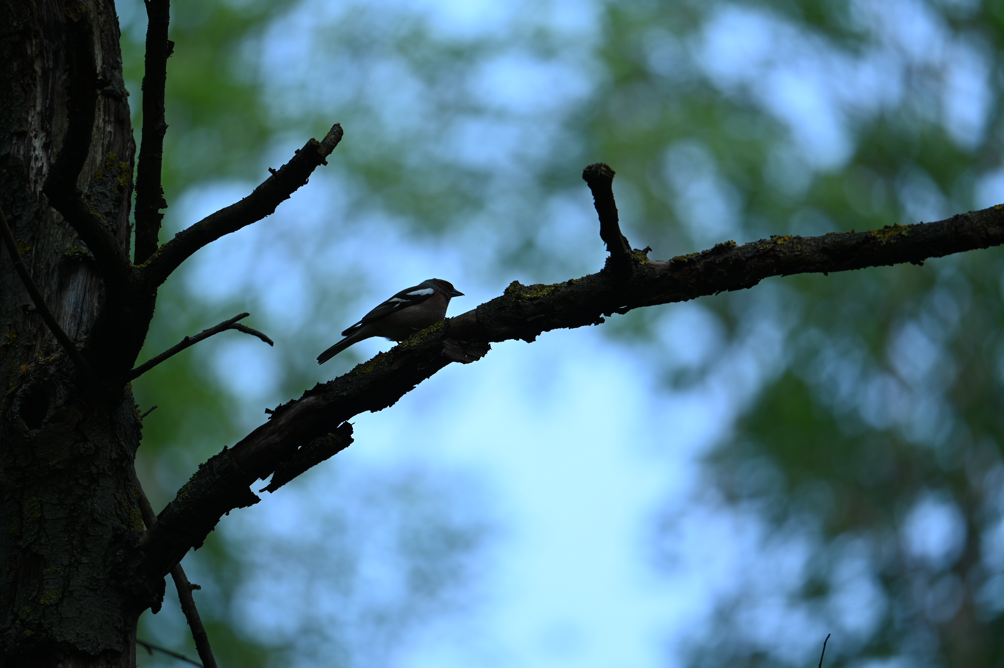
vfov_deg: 2.7
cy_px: 334
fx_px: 13935
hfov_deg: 4.1
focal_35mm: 500
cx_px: 502
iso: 140
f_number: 6.7
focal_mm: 500
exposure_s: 1/100
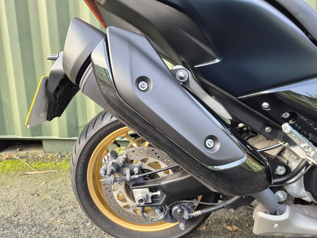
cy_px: 119
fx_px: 211
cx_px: 158
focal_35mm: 23
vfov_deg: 58.9
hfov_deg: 73.9
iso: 250
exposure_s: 1/180
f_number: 1.8
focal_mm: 5.4
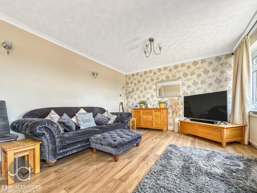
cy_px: 96
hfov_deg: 102.1
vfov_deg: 85.7
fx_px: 104
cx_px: 128
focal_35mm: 14
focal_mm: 2.22
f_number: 2.2
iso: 80
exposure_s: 1/100
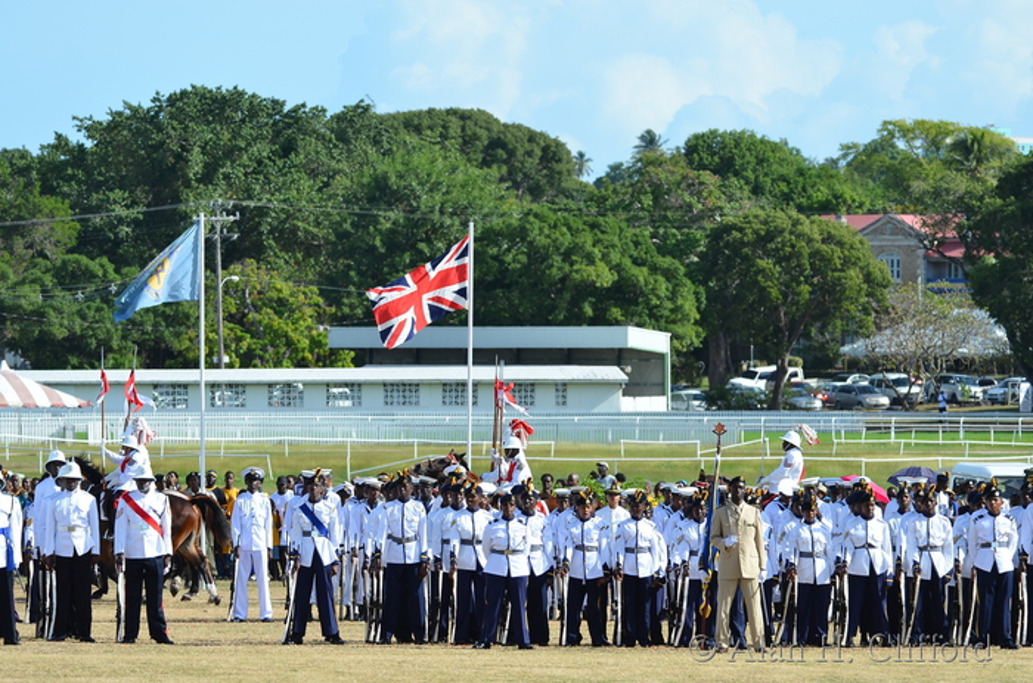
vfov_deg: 4.6
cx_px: 516
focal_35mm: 300
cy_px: 342
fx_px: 8587
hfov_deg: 6.9
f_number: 5.6
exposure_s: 1/640
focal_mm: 200
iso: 160
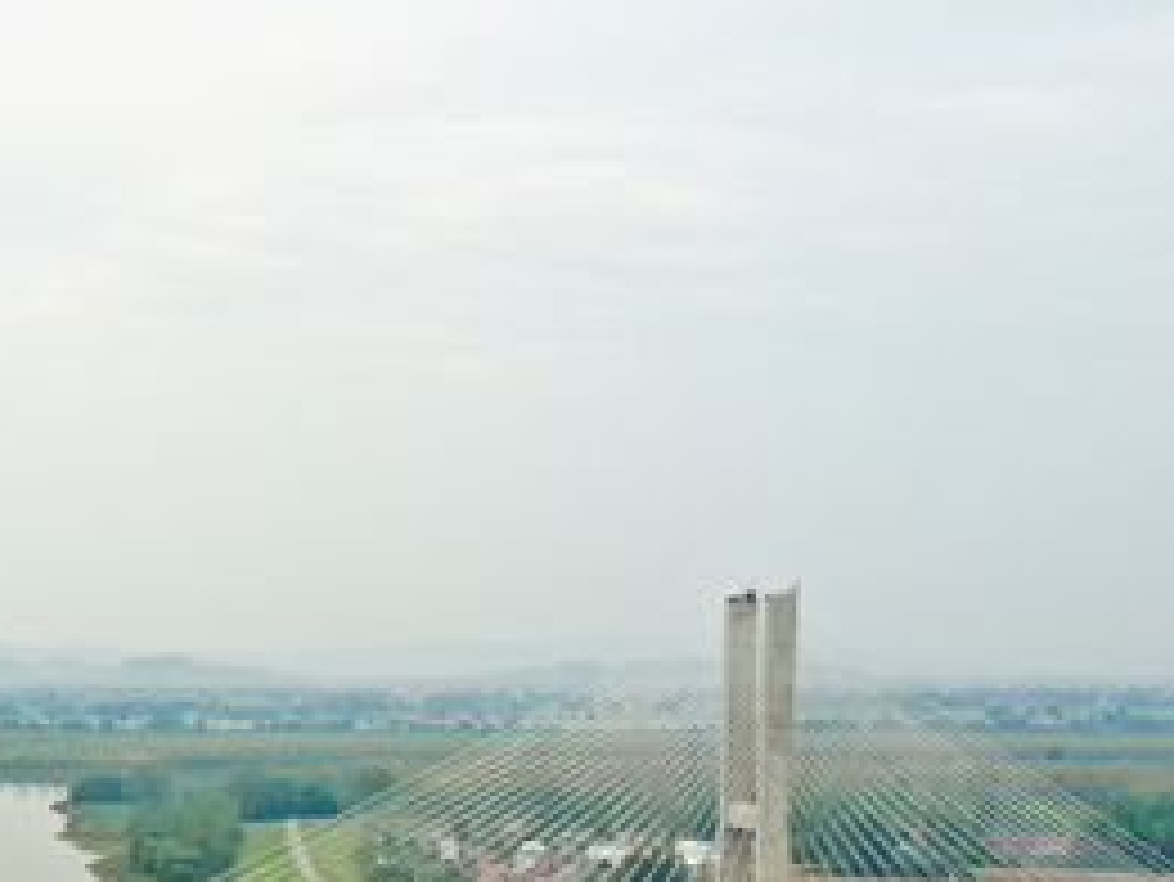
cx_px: 0
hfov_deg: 27.3
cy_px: 938
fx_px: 2273
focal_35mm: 67
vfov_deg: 21.0
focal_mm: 10.26
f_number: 9
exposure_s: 1/100
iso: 100
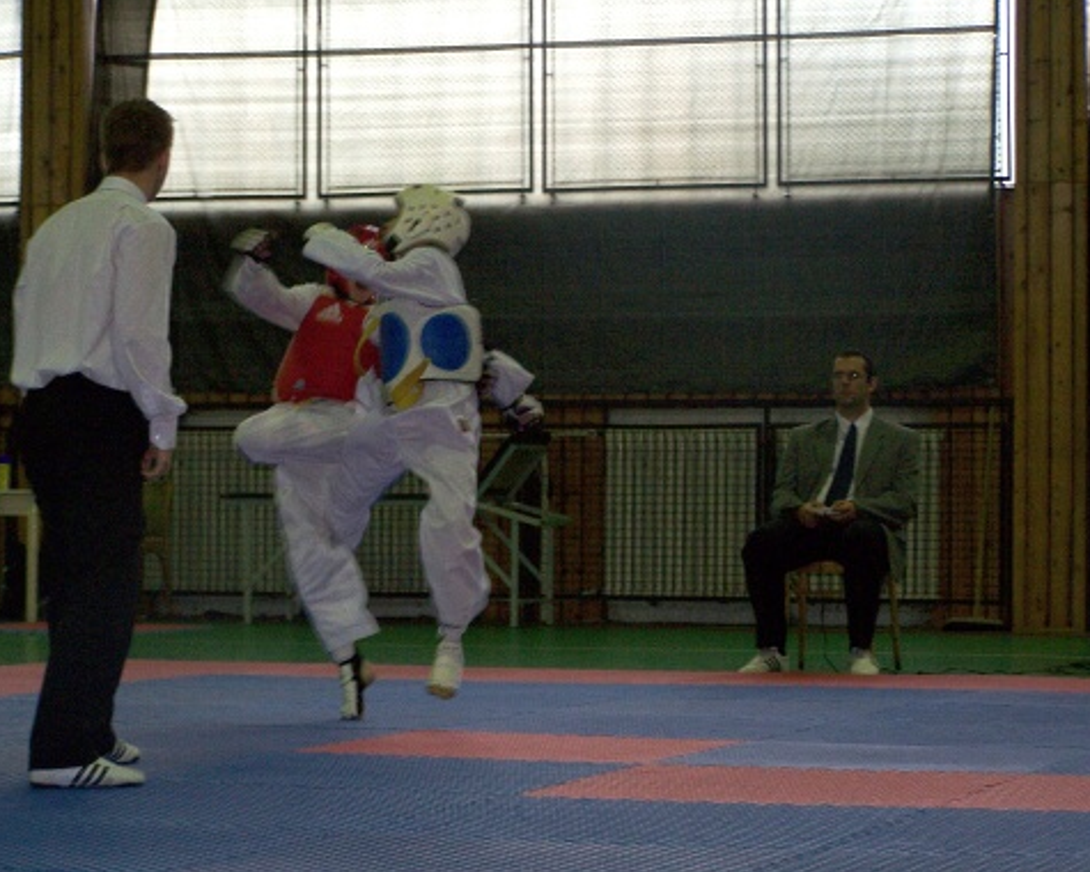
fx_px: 3968
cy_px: 436
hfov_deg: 15.6
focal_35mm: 123
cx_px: 542
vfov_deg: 12.5
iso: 140
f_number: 3.2
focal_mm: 19.4
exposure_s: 1/90
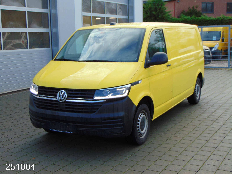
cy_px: 87
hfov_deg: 38.2
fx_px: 335
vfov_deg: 29.1
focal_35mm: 50
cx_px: 116
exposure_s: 1/400
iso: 80
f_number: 3.5
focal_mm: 9
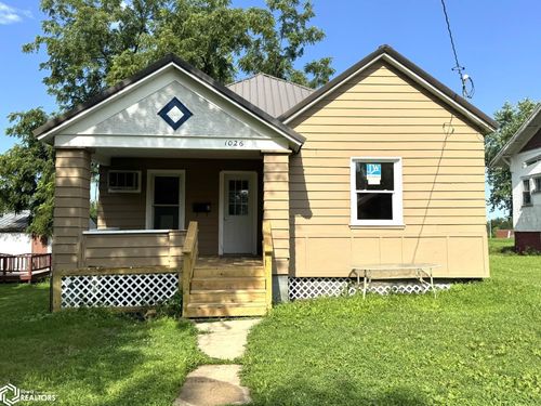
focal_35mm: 30
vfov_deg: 46.8
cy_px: 203
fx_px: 469
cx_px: 270
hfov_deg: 60.0
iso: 80
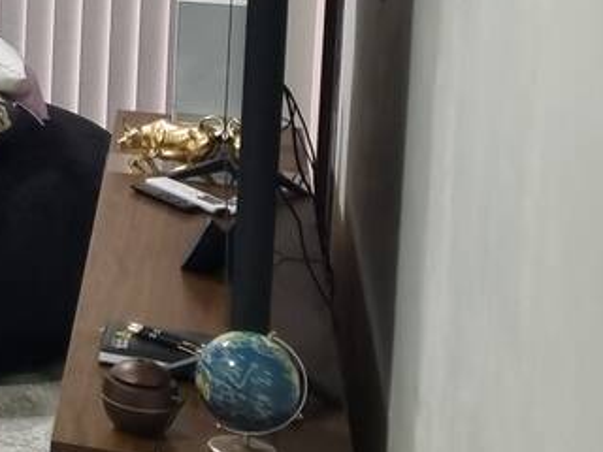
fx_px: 2038
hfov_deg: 14.4
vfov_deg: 12.1
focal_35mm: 117
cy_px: -209
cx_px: -541
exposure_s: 1/40
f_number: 1.8
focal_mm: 5.4
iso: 200
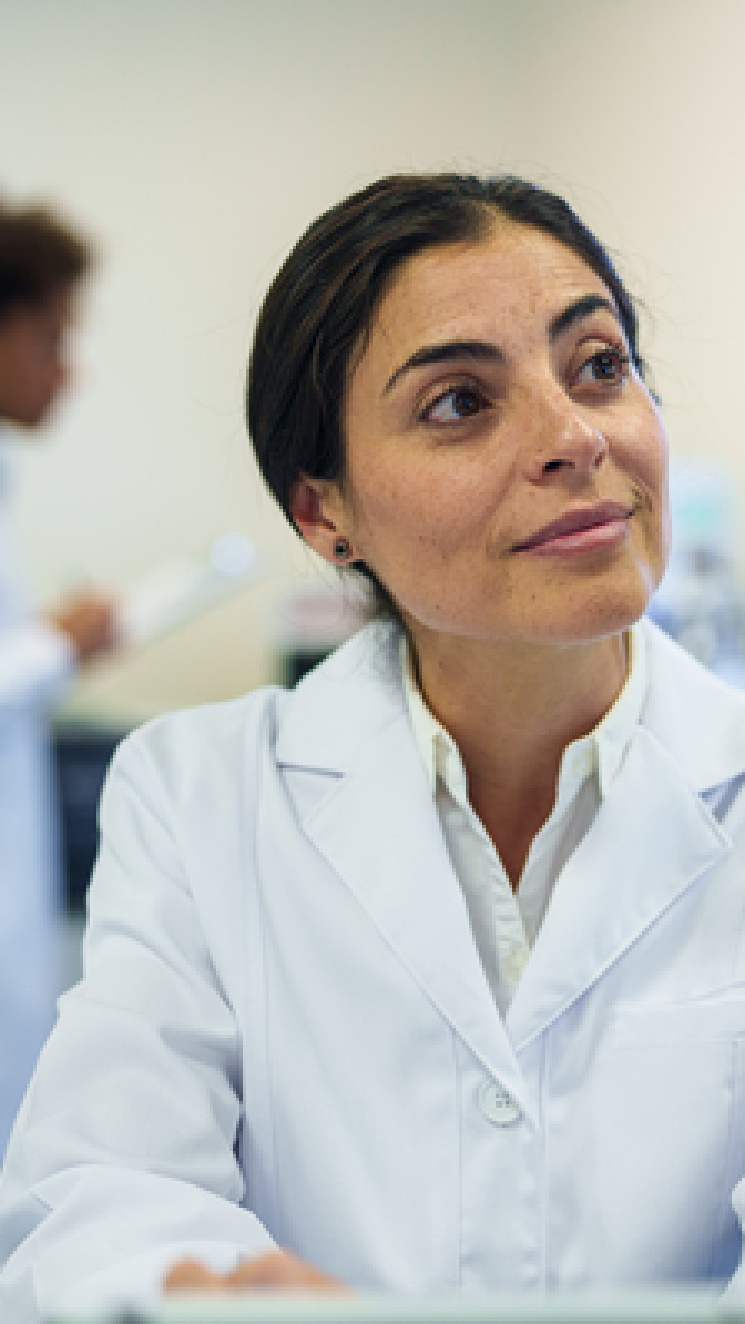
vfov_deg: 26.8
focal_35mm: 79
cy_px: 662
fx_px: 2773
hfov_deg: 15.1
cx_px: 725
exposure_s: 1/125
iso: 250
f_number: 1.8
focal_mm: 50
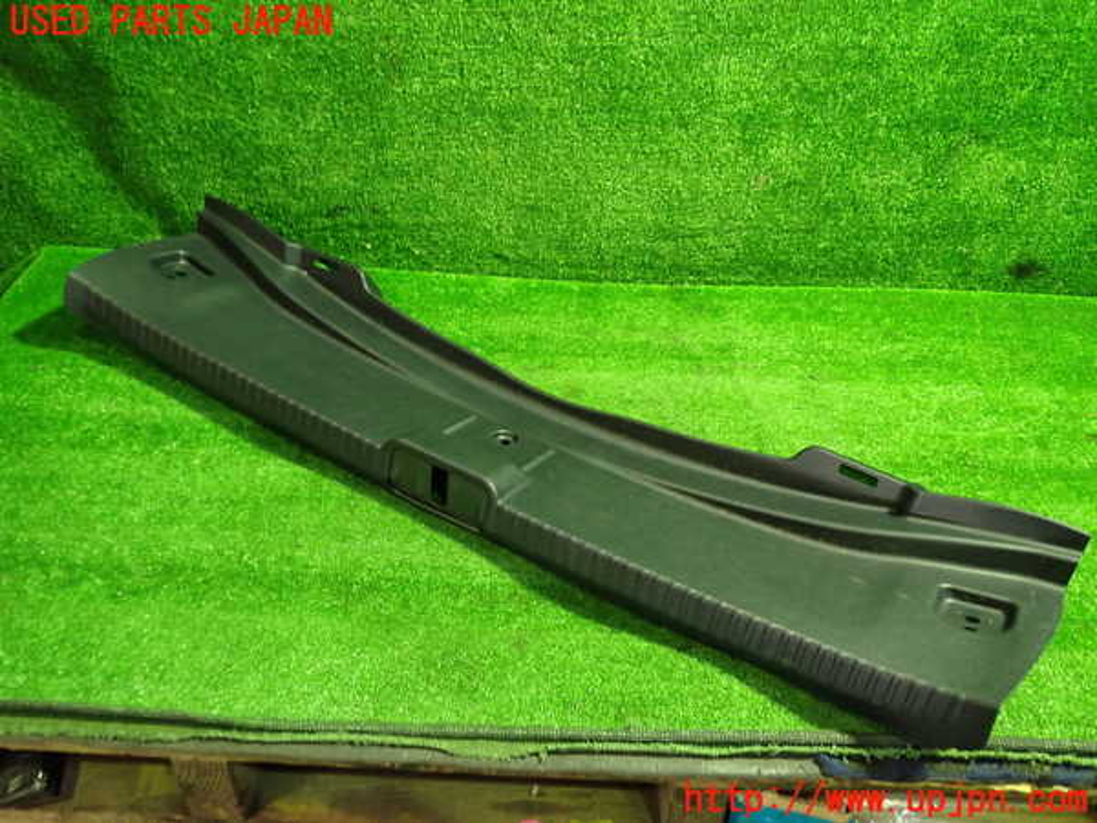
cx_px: 548
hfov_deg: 60.0
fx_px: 951
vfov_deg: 46.8
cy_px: 412
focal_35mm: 30
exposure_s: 1/30
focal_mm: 5.4
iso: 640
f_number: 2.3
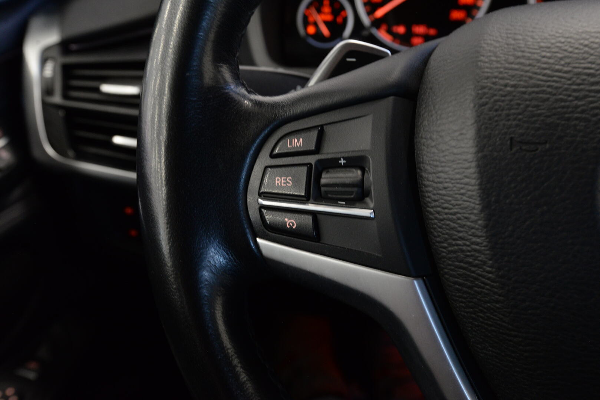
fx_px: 584
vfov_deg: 37.9
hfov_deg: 54.4
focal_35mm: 35
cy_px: 200
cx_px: 300
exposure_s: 1/10
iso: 2000
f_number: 6.3
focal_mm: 35
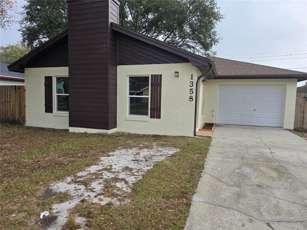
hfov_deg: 73.9
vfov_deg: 58.9
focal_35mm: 23
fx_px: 204
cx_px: 154
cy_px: 115
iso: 12
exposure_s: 1/521
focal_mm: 6.3
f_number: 1.7
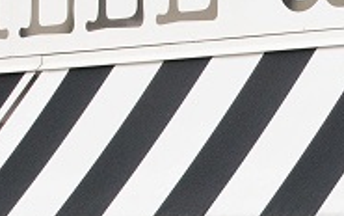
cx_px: 868
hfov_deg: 7.8
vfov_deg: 5.2
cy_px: 382
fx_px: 2327
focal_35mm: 248
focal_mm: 28
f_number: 7.1
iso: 500
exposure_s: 1/320
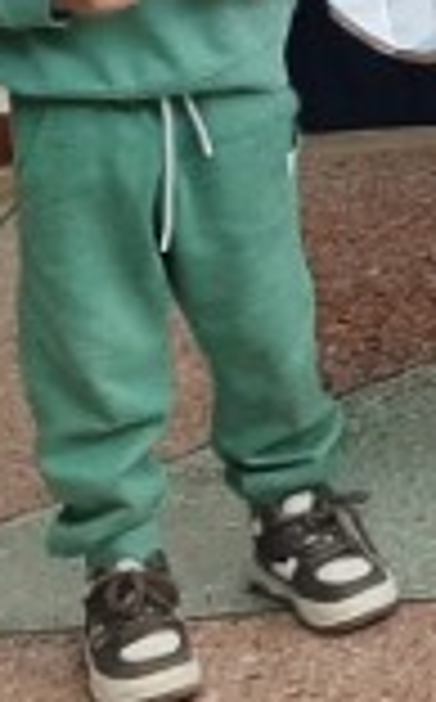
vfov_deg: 12.6
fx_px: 2881
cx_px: 1634
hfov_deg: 7.0
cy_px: -567
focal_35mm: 151
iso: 64
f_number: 1.7
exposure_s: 1/50
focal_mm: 3.93
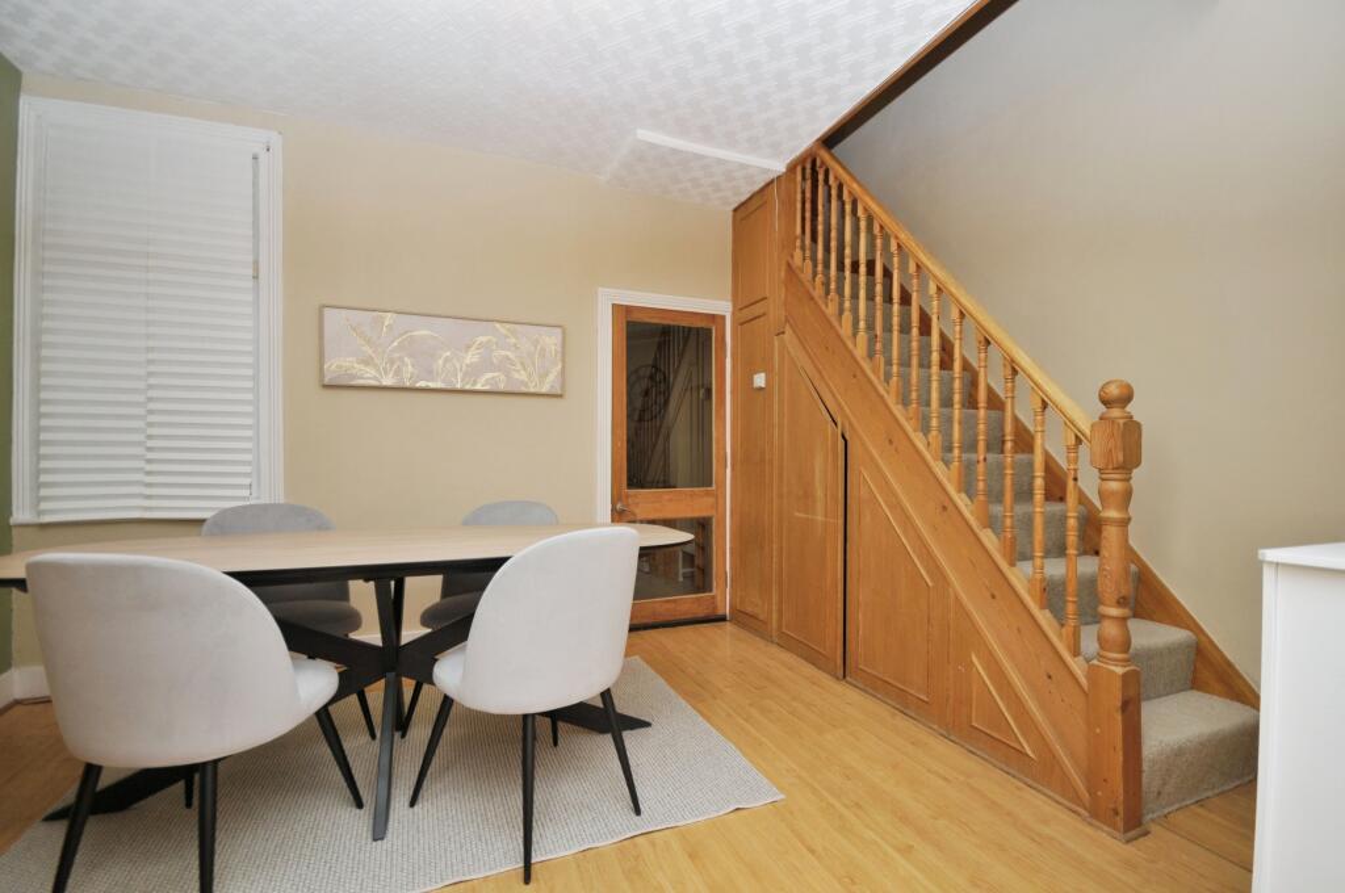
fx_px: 560
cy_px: 446
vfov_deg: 77.2
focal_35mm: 15
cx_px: 672
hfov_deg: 100.5
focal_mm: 10
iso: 200
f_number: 5
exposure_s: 1/60
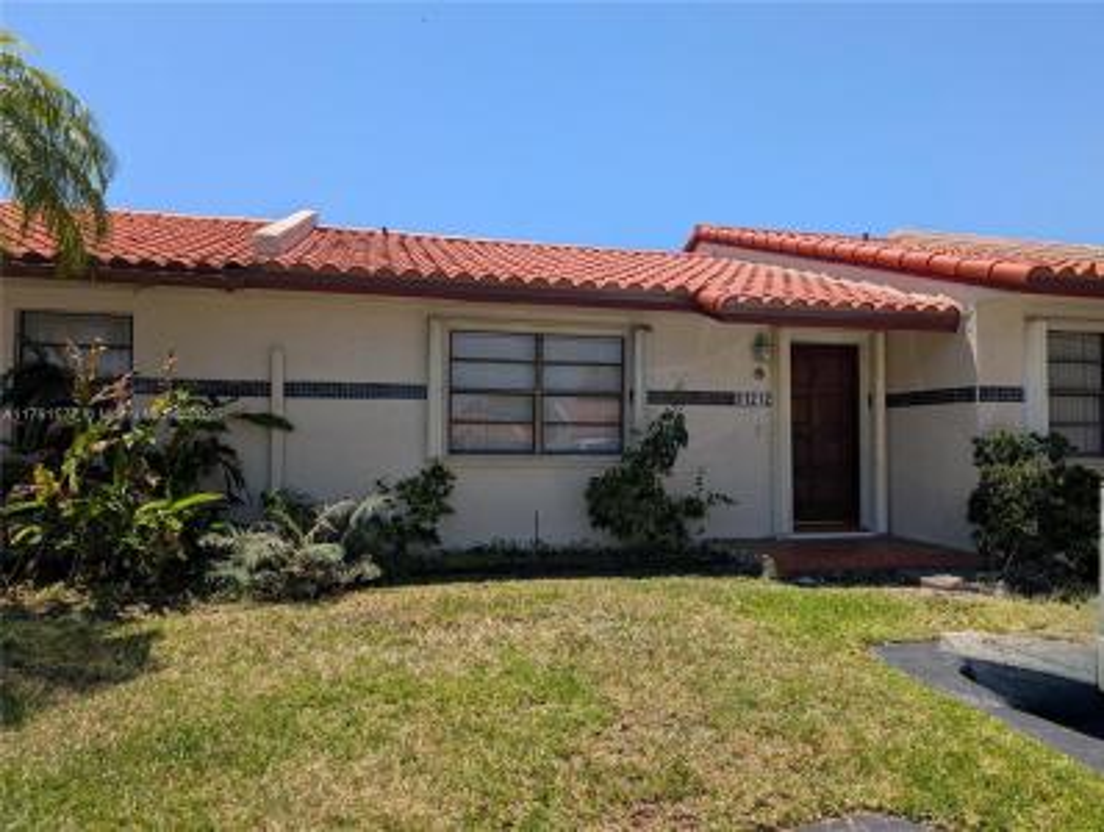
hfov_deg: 71.5
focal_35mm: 24
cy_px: 416
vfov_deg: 57.0
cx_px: 552
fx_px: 767
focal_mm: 6.9
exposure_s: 1/8850
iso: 21
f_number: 1.68
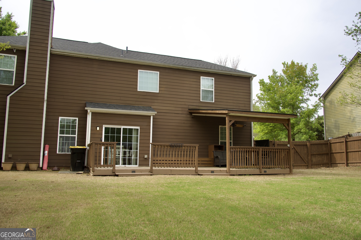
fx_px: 281
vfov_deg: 46.4
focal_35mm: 28
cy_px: 120
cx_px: 180
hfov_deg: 65.5
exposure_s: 1/400
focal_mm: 28
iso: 100
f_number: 4.5
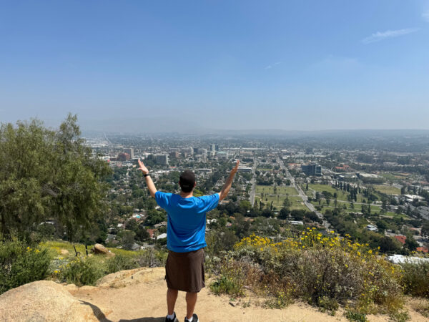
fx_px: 297
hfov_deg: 71.6
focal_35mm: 24
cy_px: 161
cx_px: 214
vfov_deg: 56.8
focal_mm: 6.76
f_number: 1.78
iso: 80
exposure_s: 1/7092
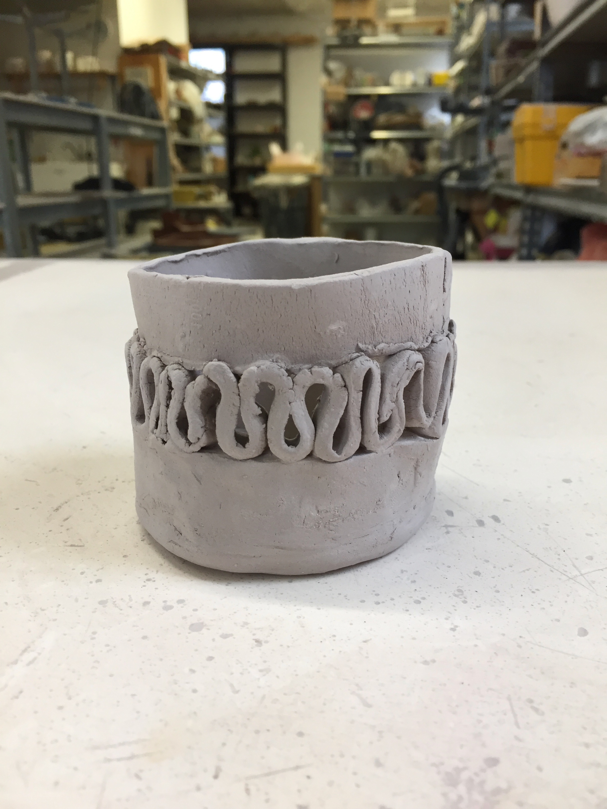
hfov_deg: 48.2
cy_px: 404
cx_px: 304
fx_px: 678
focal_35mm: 29
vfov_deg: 61.7
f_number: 2.2
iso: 32
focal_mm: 4.15
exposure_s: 1/30
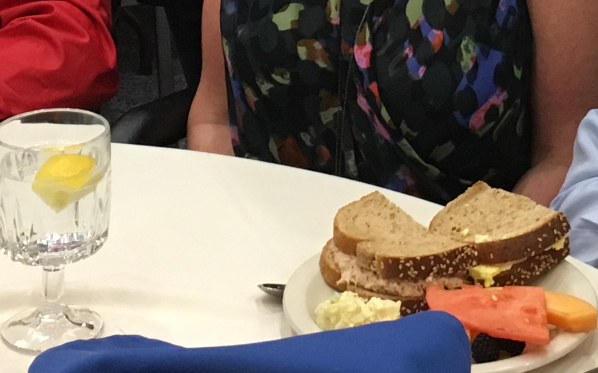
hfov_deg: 17.4
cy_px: -272
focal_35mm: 119
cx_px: 464
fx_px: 1939
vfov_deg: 10.4
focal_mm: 4.15
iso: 125
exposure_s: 1/30
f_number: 2.2
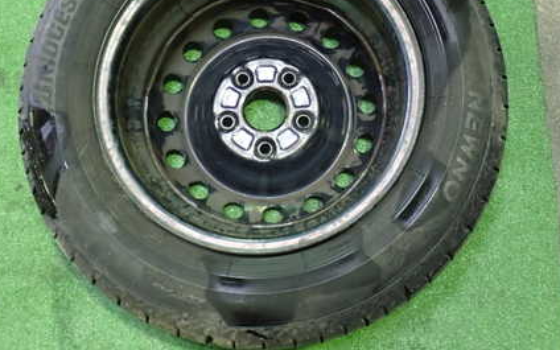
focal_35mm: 45
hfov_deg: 44.4
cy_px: 87
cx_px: 272
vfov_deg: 28.2
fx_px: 687
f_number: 2.3
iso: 800
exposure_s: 1/30
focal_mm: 5.4
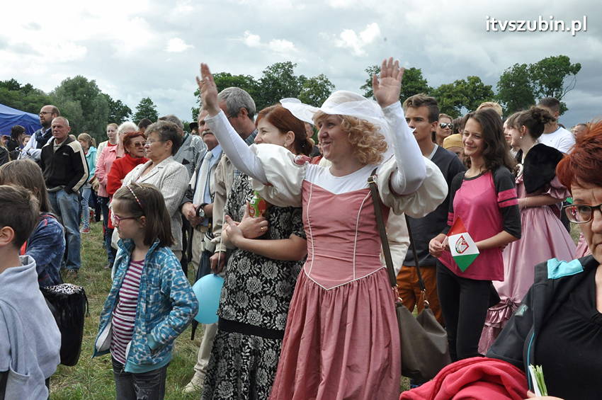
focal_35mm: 38
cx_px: 301
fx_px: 626
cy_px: 200
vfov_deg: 35.4
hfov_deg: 51.3
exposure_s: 1/160
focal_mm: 25
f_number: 22
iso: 1250
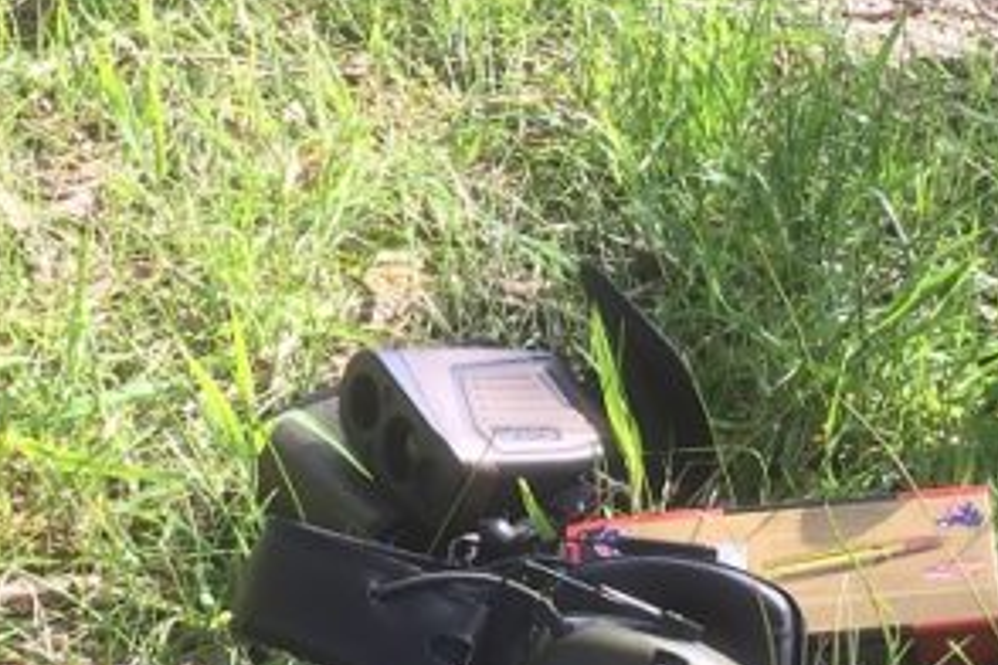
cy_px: 336
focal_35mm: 105
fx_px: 2911
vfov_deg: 13.0
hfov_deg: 19.5
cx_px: 448
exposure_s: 1/363
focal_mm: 4.15
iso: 32
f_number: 2.2
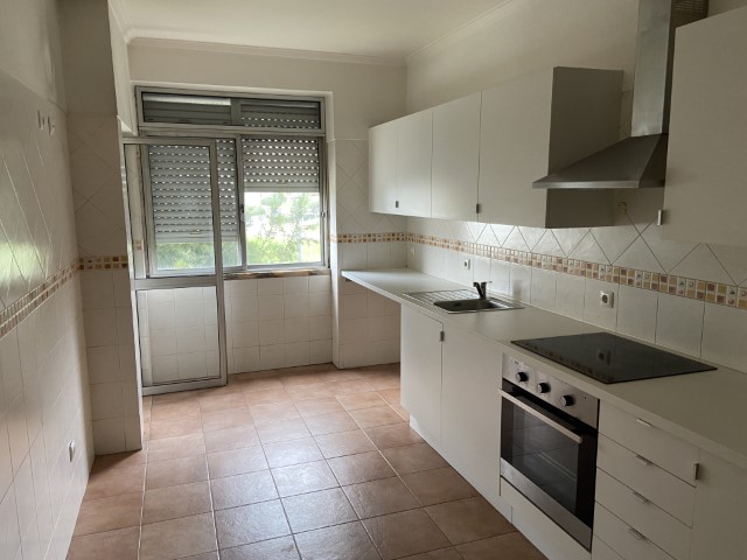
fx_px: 561
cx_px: 374
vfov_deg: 53.1
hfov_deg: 67.3
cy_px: 280
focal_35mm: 26
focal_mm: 4.25
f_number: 1.8
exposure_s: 1/60
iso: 125
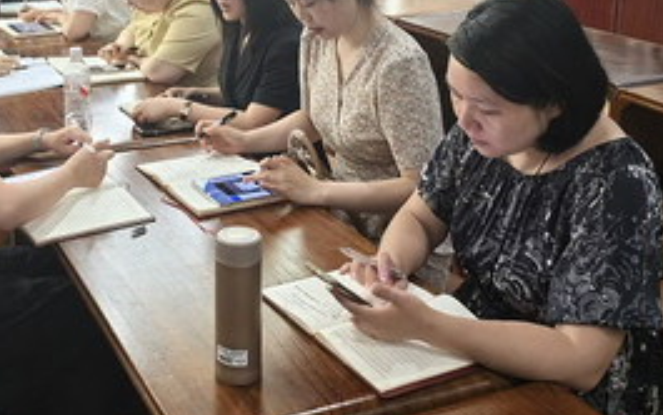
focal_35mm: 54
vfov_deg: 23.3
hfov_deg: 37.1
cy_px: 36
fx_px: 976
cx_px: 218
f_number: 2
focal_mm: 5.75
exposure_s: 1/50
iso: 160
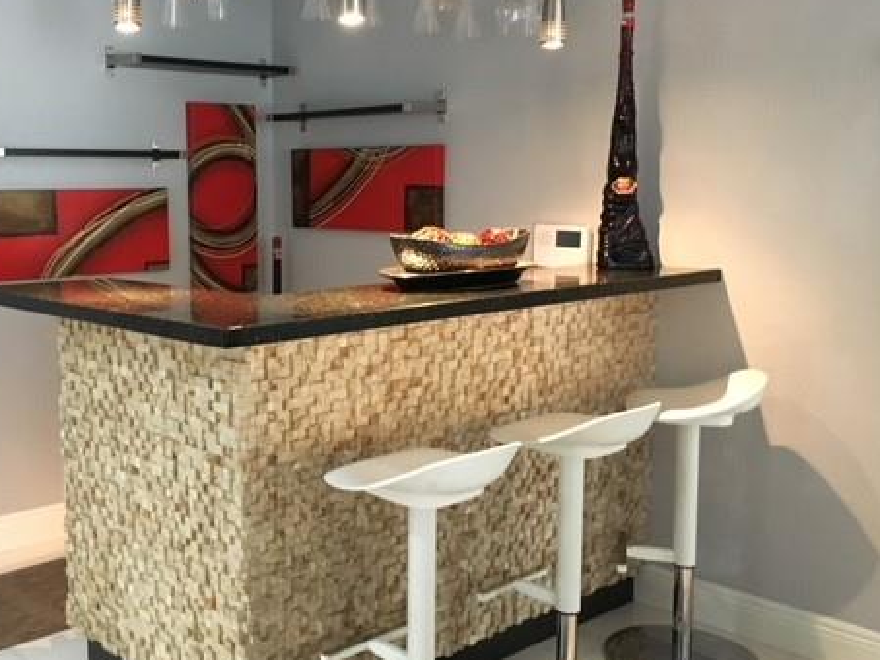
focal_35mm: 41
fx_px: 1043
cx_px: 282
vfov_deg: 35.1
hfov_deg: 45.0
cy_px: 316
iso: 250
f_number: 2.2
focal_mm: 4.15
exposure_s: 1/15
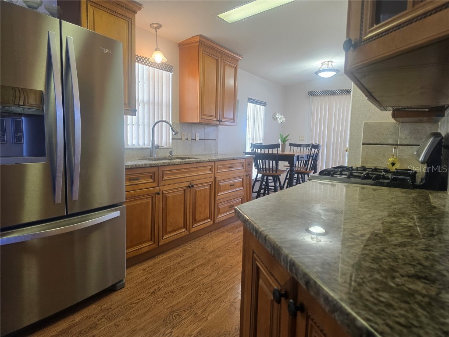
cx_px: 224
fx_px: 298
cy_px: 168
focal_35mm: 23
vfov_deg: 58.9
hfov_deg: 73.9
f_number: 1.7
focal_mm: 6.3
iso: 125
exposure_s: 1/120
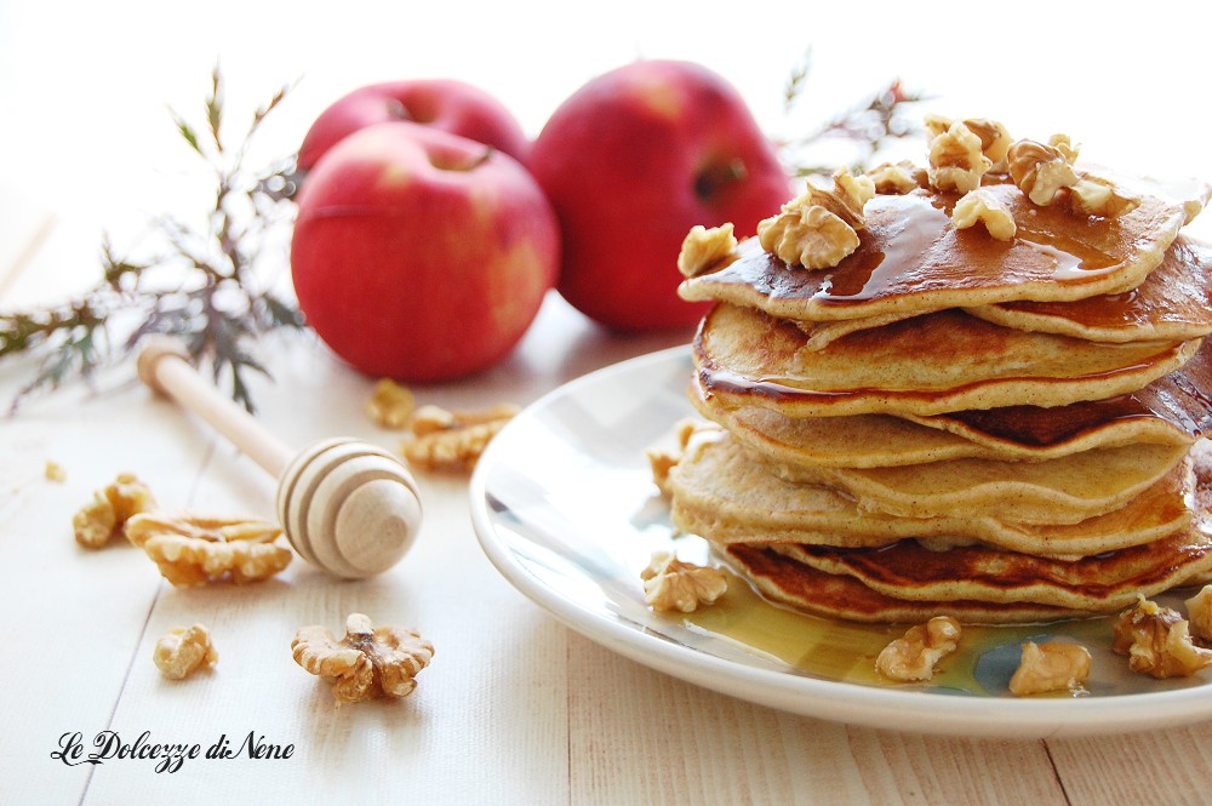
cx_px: 606
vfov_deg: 19.7
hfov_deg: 29.3
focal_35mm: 69
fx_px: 2321
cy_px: 403
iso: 560
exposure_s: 1/60
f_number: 5.3
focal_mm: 46
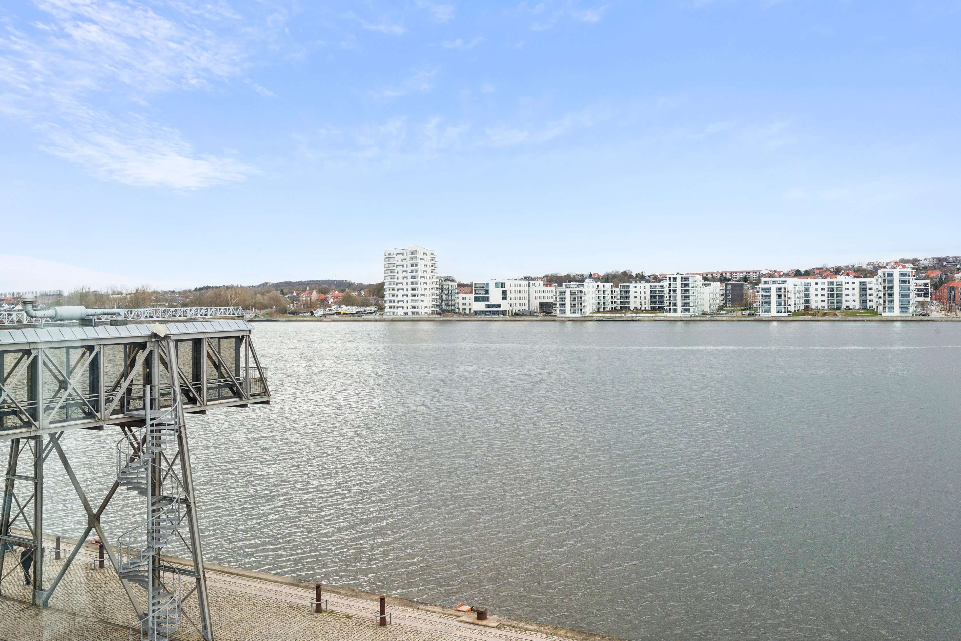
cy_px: 320
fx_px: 934
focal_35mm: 35
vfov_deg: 37.9
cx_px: 480
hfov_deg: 54.4
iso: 800
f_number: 11
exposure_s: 1/320
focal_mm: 35
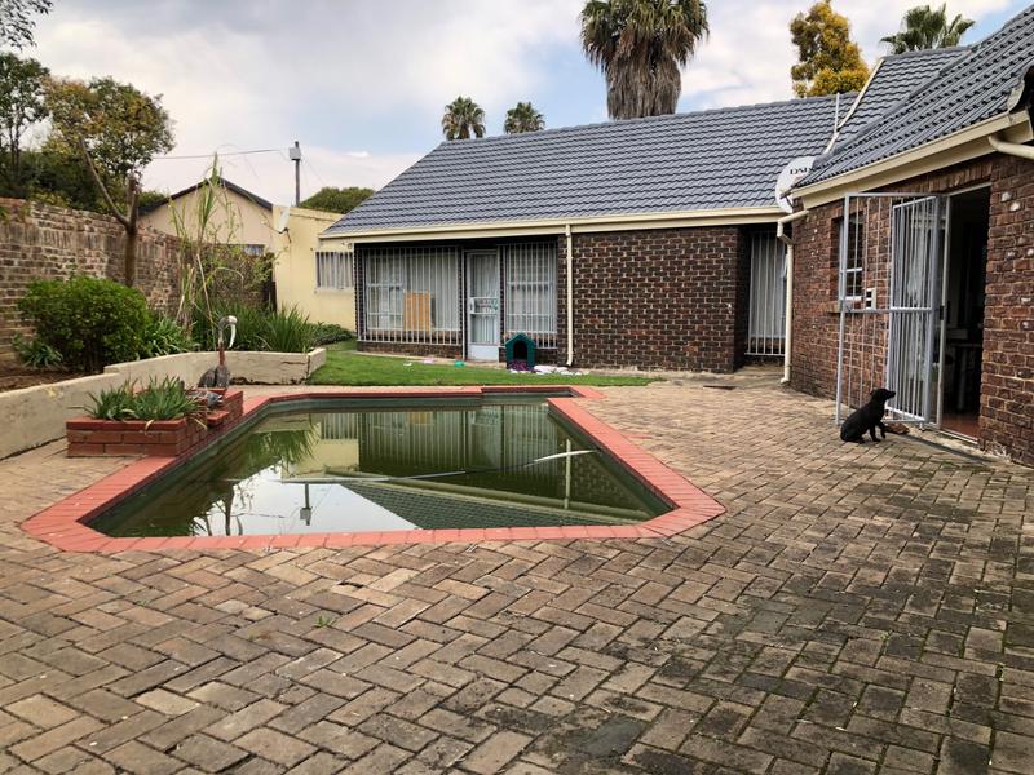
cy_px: 388
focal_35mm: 28
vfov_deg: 49.7
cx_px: 517
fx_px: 836
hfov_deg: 63.4
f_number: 1.8
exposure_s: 1/432
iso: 20
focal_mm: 3.99
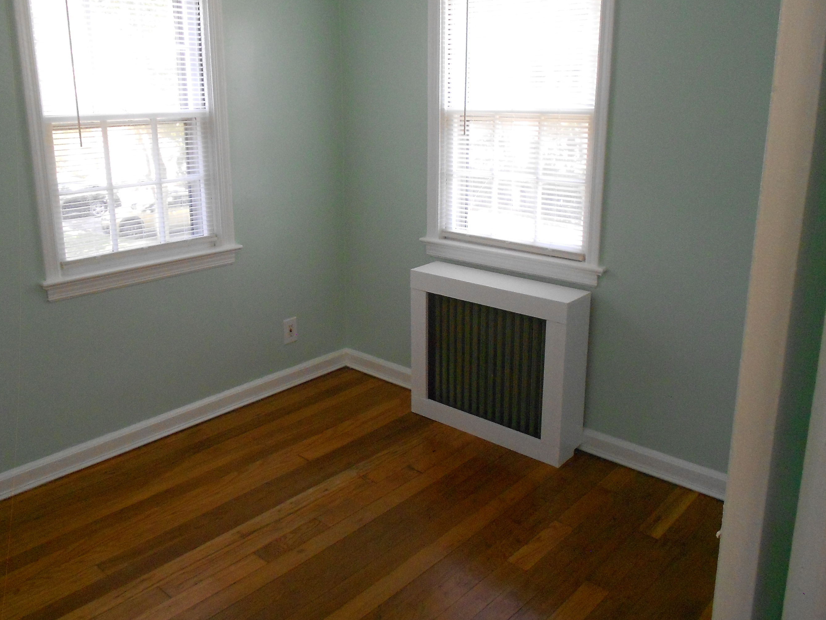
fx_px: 716
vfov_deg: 46.7
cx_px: 361
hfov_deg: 59.8
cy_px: 269
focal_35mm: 30
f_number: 3.2
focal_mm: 4.6
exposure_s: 1/60
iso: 400
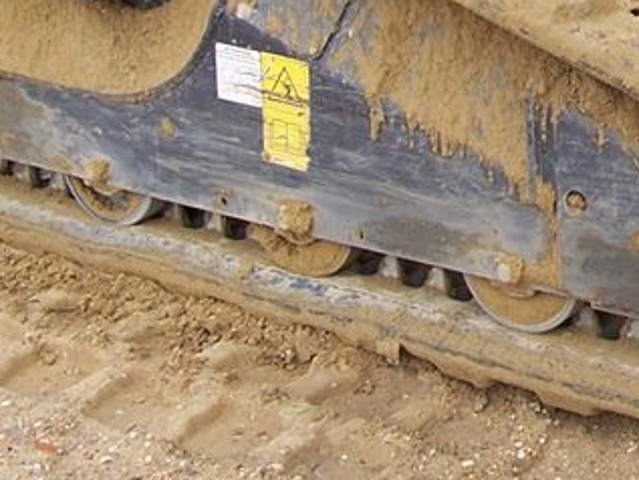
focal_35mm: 113
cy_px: -167
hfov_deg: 16.4
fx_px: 2087
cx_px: 841
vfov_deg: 12.6
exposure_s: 1/125
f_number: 2.8
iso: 80
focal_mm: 6
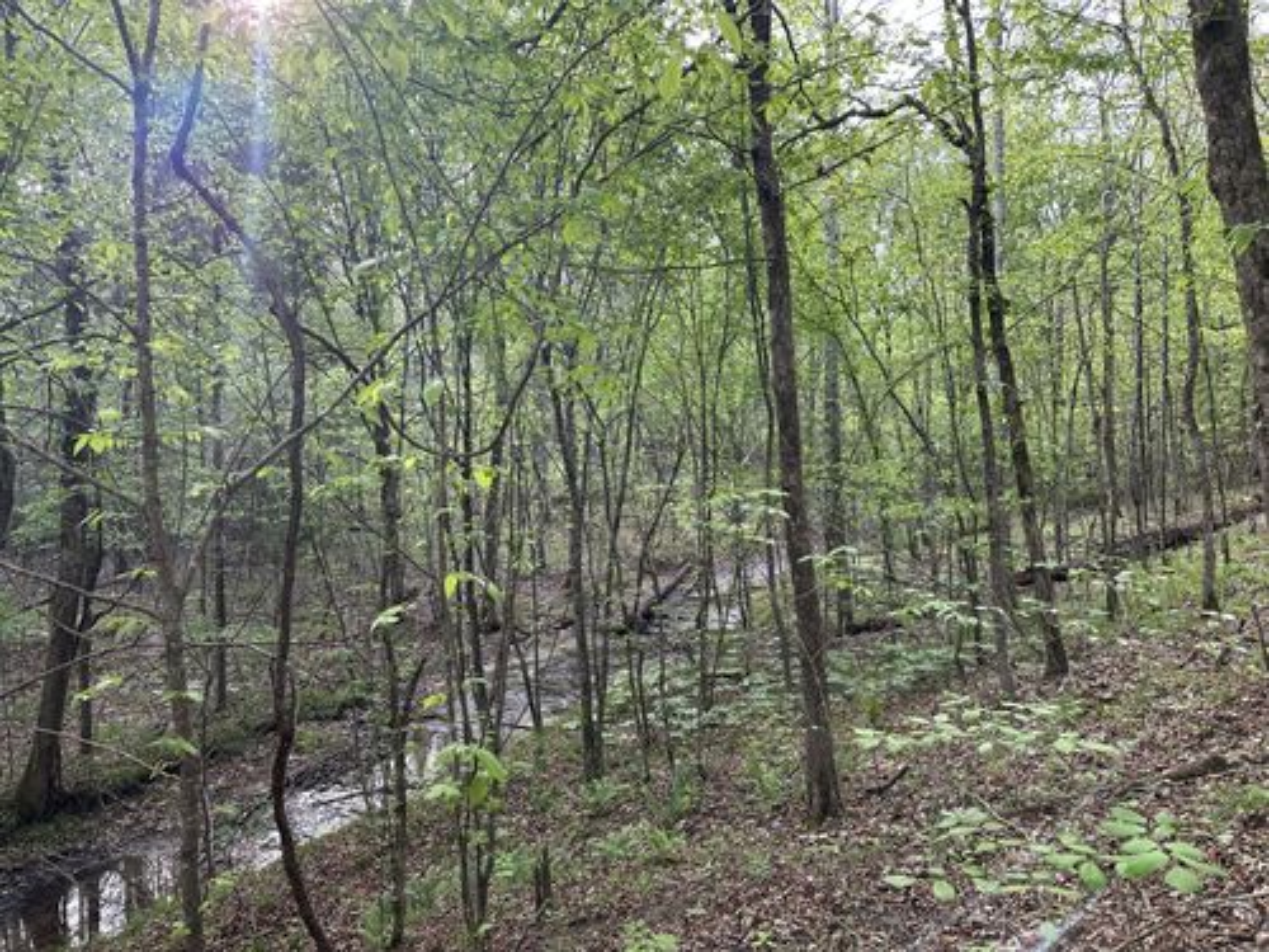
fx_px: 880
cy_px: 476
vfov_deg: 56.8
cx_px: 634
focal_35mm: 24
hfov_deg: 71.6
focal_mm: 6.86
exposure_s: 1/144
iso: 64
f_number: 1.78
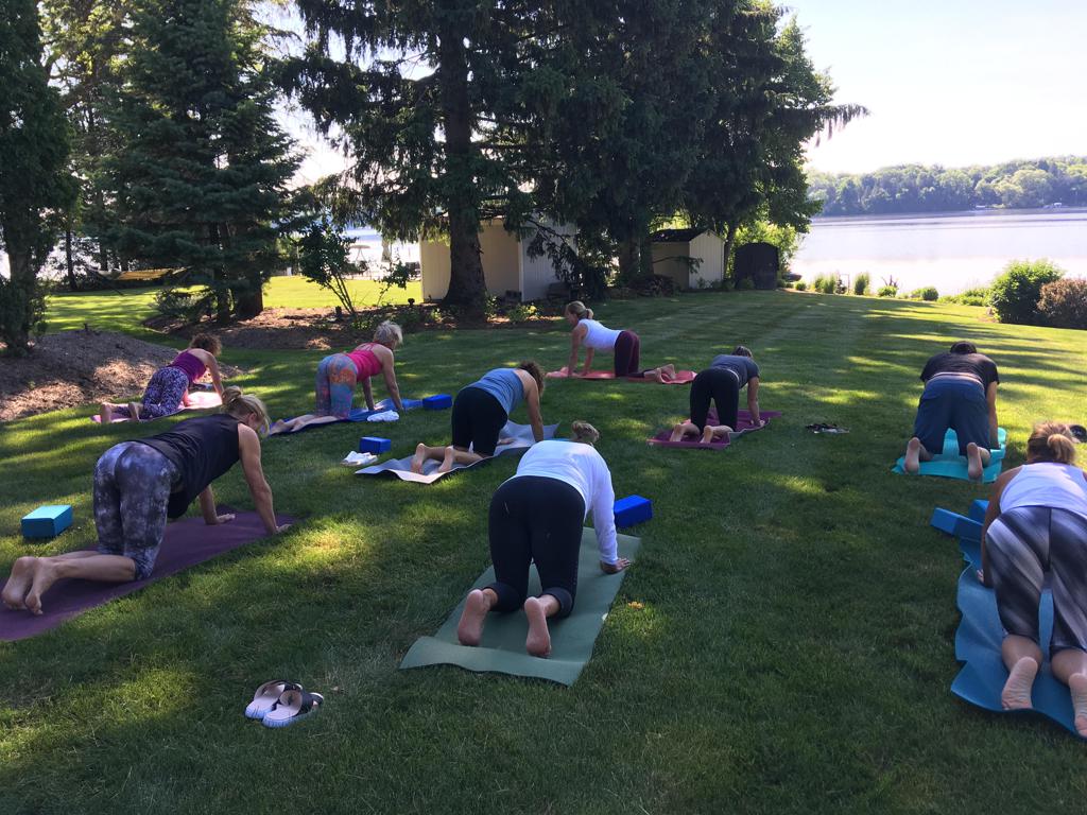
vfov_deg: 48.2
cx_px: 544
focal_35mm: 29
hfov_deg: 61.7
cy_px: 408
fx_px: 911
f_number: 2.2
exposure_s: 1/331
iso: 25
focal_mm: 4.15
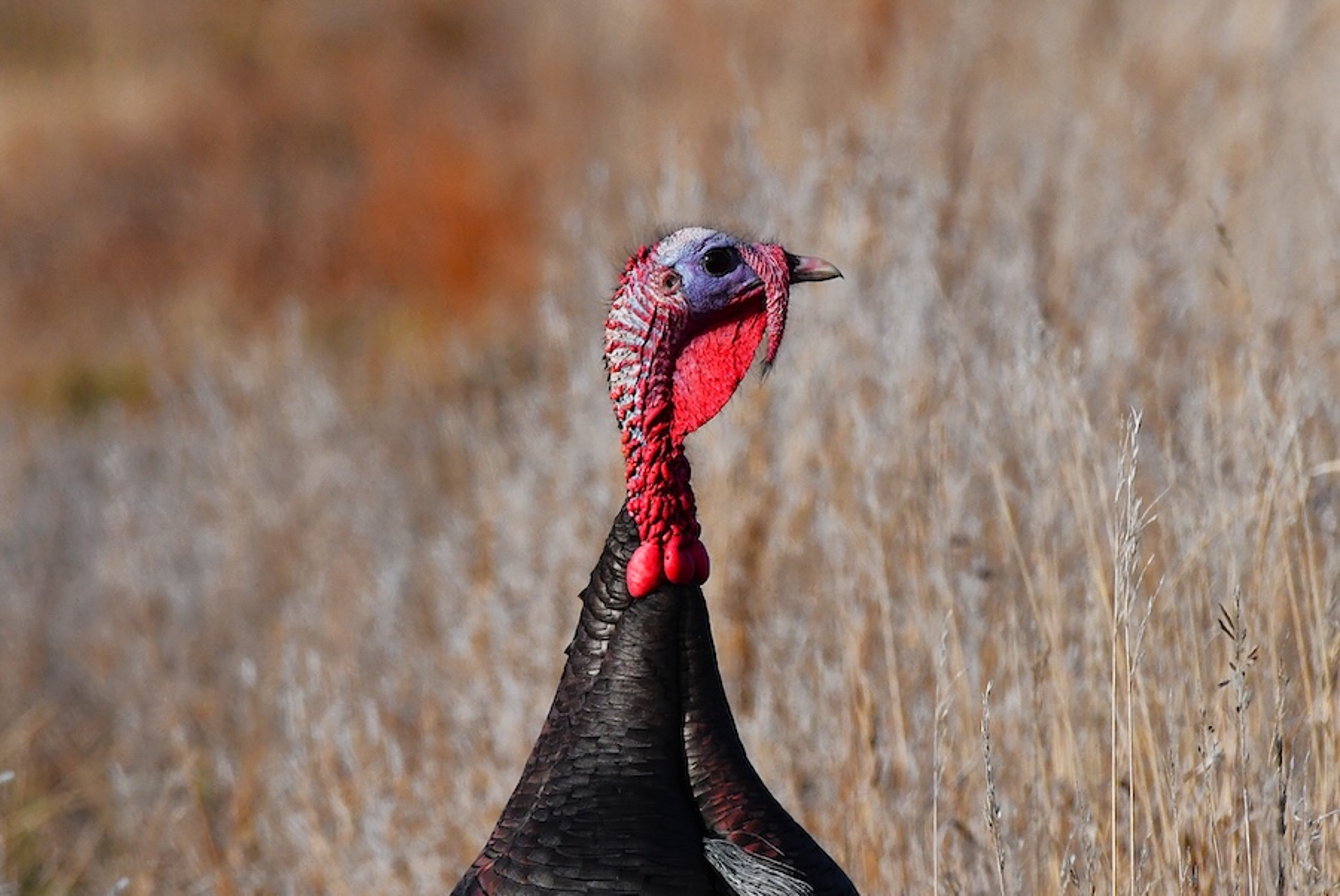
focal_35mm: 720
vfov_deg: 1.9
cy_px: 448
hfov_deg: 2.9
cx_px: 670
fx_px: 26825
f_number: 11
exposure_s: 1/4000
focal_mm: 480
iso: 1600
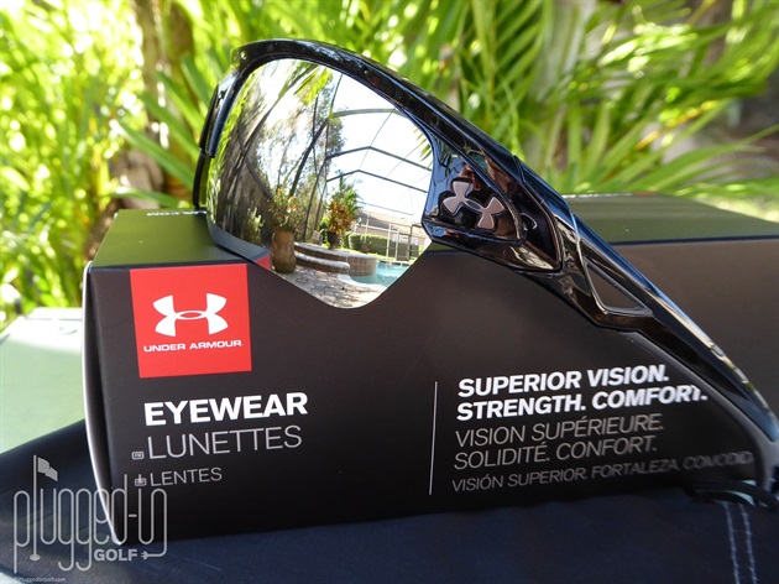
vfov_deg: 48.2
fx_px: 652
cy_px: 292
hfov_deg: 61.7
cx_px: 390
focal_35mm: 29
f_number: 3.5
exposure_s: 1/60
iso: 160
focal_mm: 5
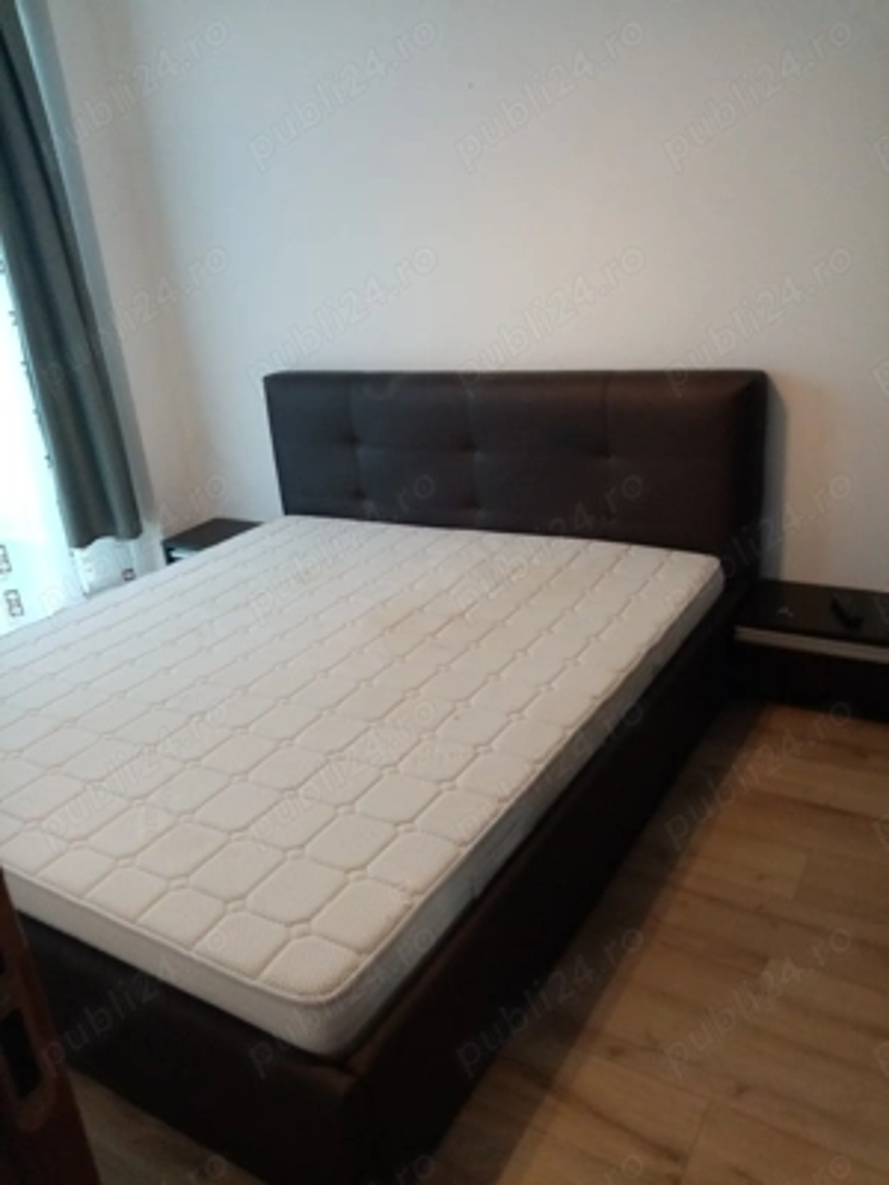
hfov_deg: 53.1
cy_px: 592
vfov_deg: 67.3
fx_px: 890
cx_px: 444
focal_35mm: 26
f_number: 1.8
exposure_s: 1/25
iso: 434
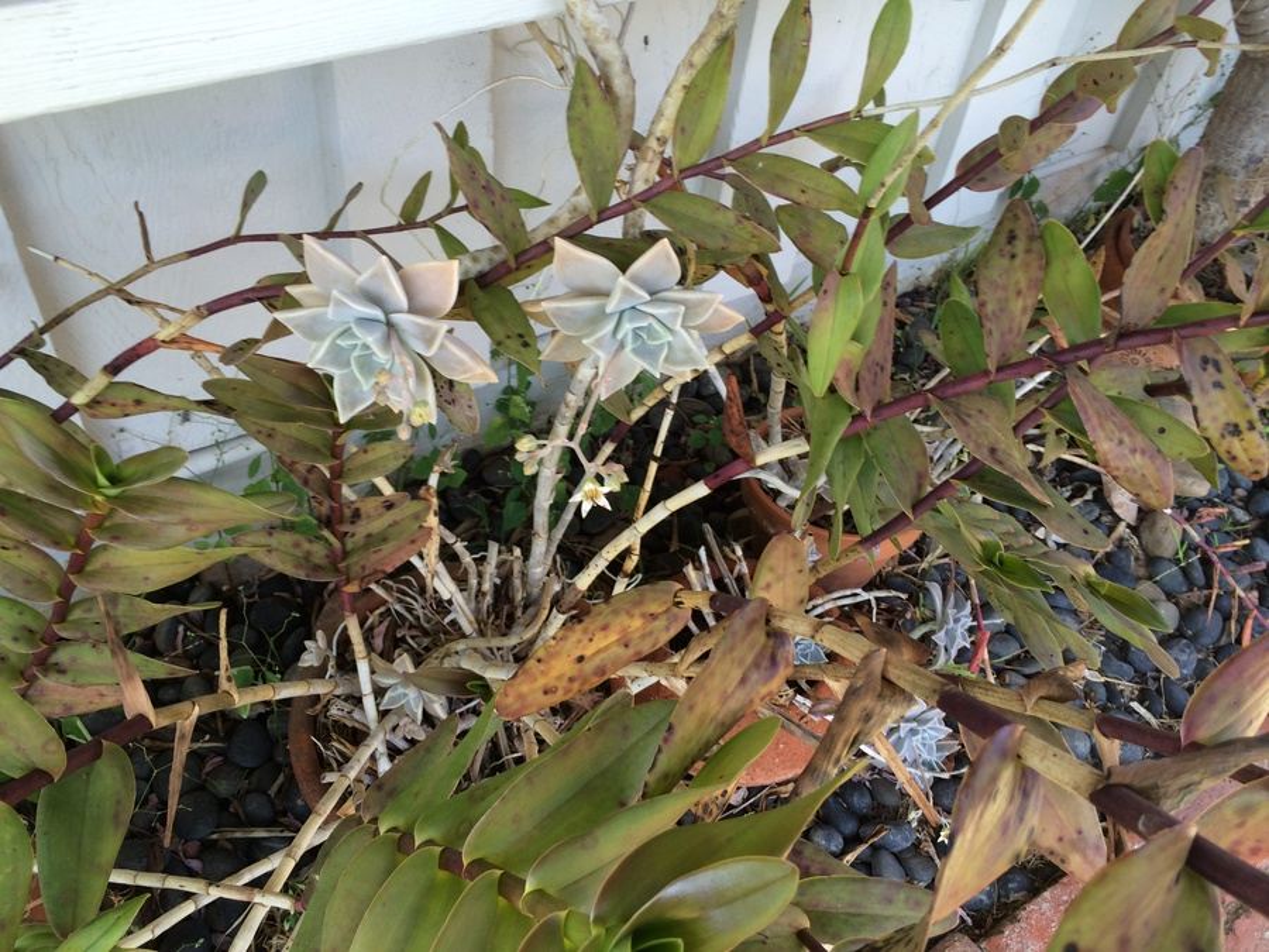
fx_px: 1100
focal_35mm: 30
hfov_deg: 60.0
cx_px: 634
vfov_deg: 46.8
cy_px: 476
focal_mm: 4.12
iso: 40
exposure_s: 1/120
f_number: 2.2
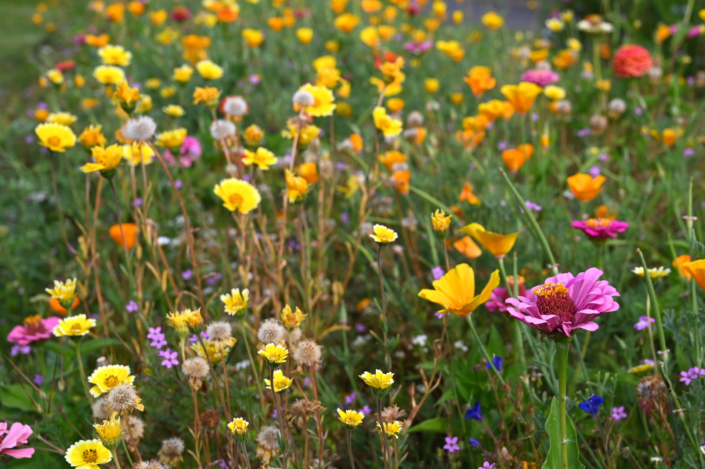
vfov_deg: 28.6
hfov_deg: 41.9
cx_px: 352
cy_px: 234
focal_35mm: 47
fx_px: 920
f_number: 8
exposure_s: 1/200
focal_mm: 47
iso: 100
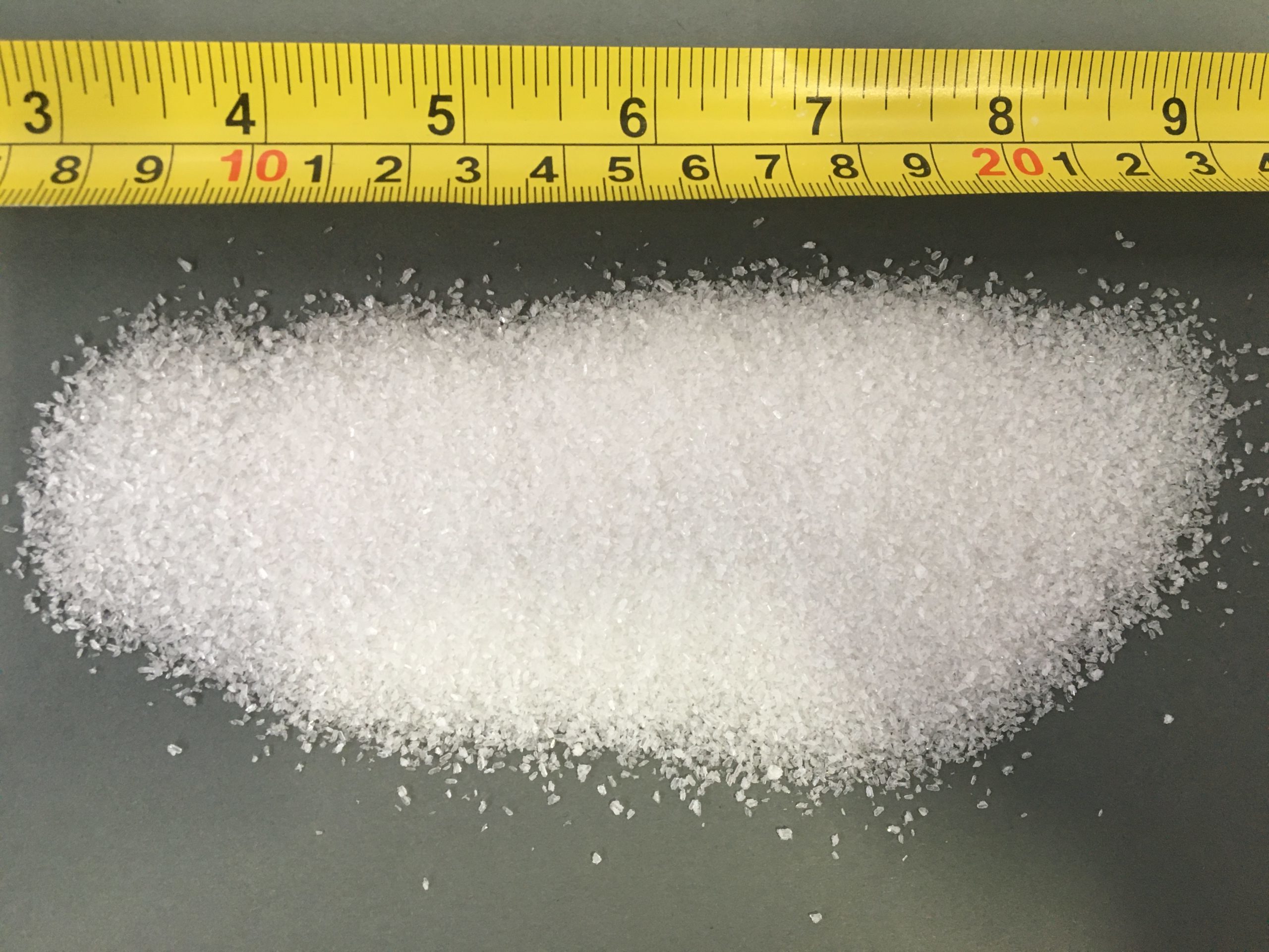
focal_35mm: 29
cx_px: 634
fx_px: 1063
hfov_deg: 61.7
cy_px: 476
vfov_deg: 48.2
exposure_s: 1/30
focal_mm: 4.15
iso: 100
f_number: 2.2
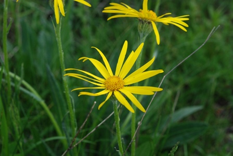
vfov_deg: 15.2
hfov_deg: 22.6
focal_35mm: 90
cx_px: 116
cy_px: 78
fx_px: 583
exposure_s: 1/400
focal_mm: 60
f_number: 9
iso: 640
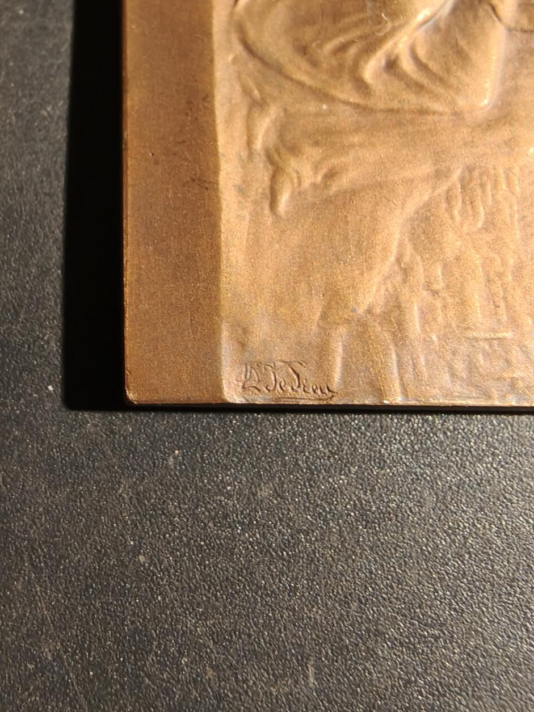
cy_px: 423
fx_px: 679
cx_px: 259
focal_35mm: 33
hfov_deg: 42.9
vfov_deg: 55.0
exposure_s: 1/50
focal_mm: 2.32
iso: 200
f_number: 2
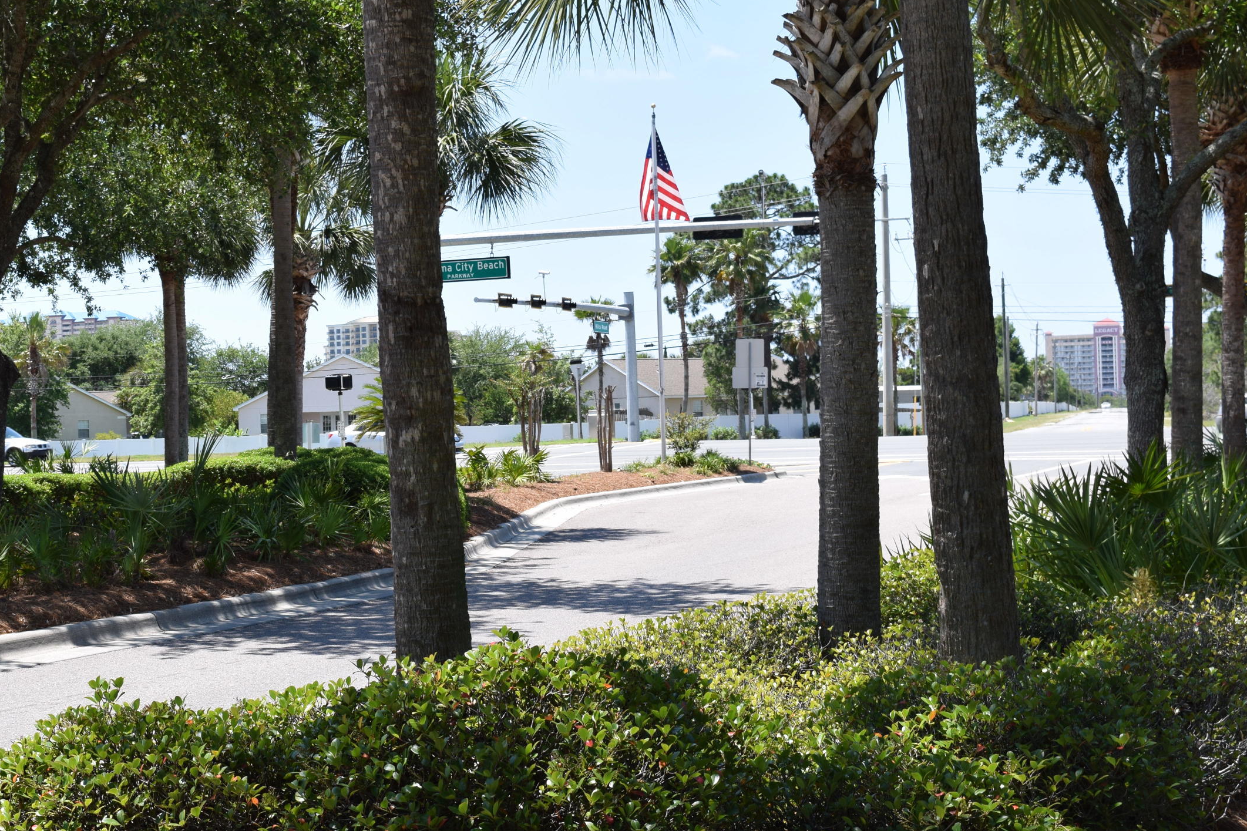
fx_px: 2276
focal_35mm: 66
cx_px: 399
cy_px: 442
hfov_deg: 30.4
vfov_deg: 20.7
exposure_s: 1/320
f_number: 9
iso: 200
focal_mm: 31
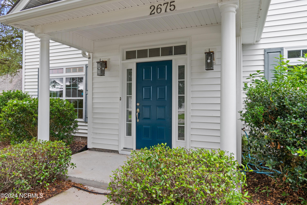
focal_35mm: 24
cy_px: 102
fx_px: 205
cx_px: 154
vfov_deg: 53.1
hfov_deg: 73.7
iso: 100
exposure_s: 1/30
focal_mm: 16
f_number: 5.3
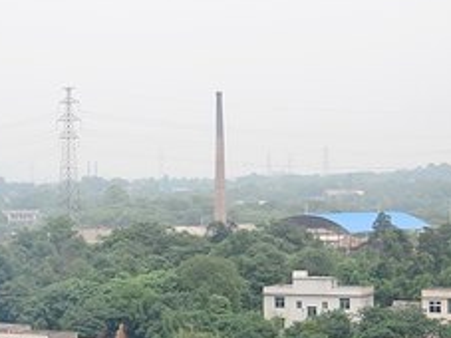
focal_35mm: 118
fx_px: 1540
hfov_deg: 16.5
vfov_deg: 12.5
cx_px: 89
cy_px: 209
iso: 400
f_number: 5.6
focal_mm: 31
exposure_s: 1/2000
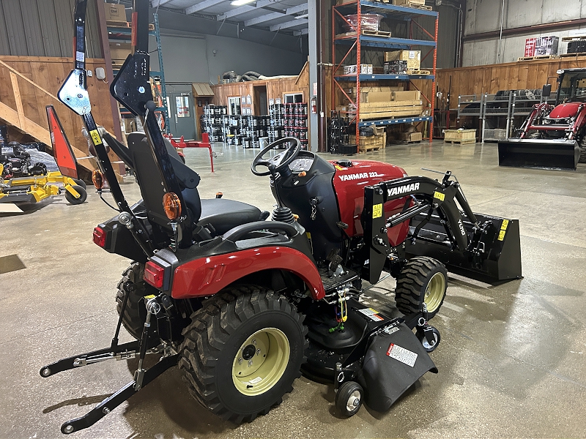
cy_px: 220
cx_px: 293
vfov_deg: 53.1
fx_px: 440
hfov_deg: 67.3
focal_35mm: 26
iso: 400
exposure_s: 1/60
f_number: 1.5
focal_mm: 5.7
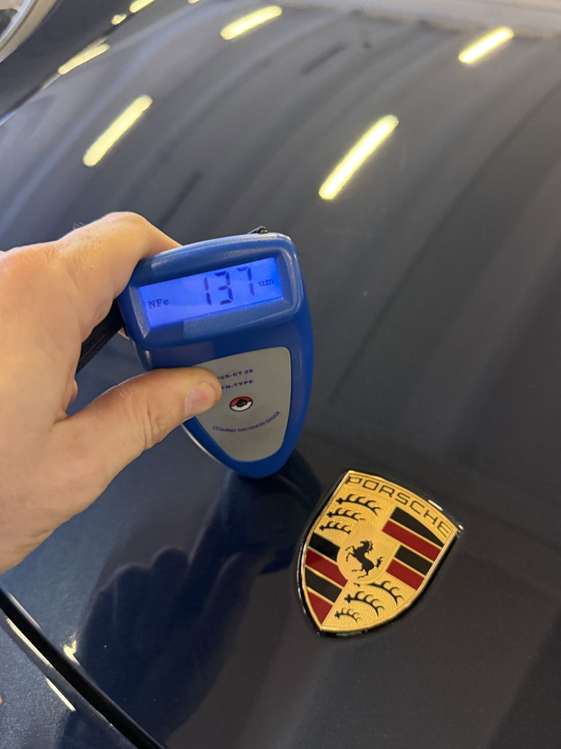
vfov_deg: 61.6
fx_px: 627
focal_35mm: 29
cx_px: 297
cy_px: 396
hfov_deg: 48.2
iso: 640
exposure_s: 1/33
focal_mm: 6.76
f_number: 1.78
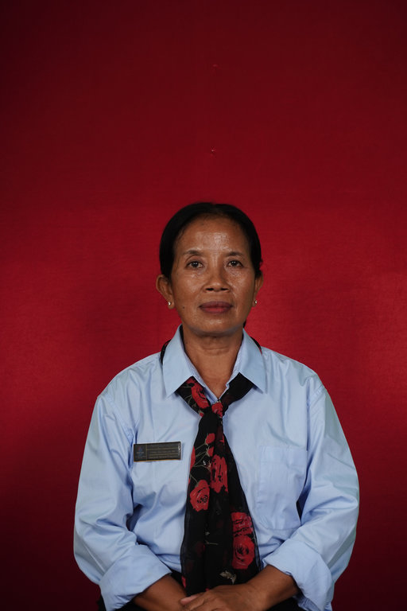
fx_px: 1272
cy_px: 306
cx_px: 204
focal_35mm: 75
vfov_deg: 27.0
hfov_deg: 18.2
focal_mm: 50
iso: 400
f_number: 6.3
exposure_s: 1/160
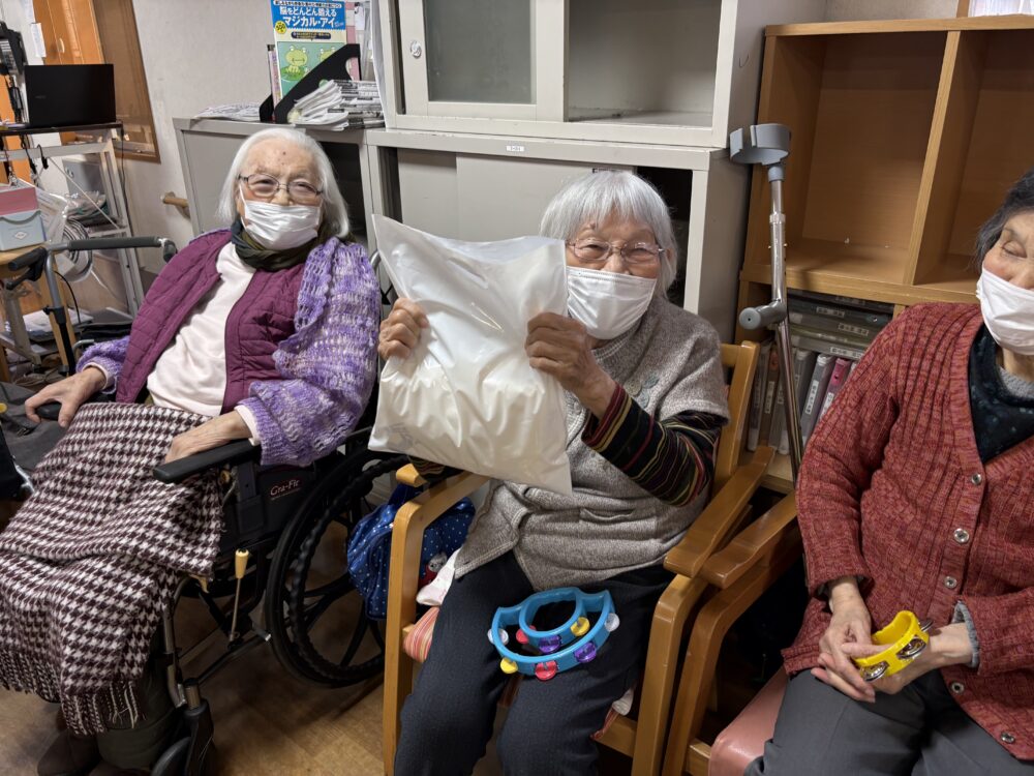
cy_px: 388
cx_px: 517
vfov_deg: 53.1
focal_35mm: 26
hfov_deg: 67.3
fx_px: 777
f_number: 1.6
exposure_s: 1/60
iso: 80
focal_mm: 5.96
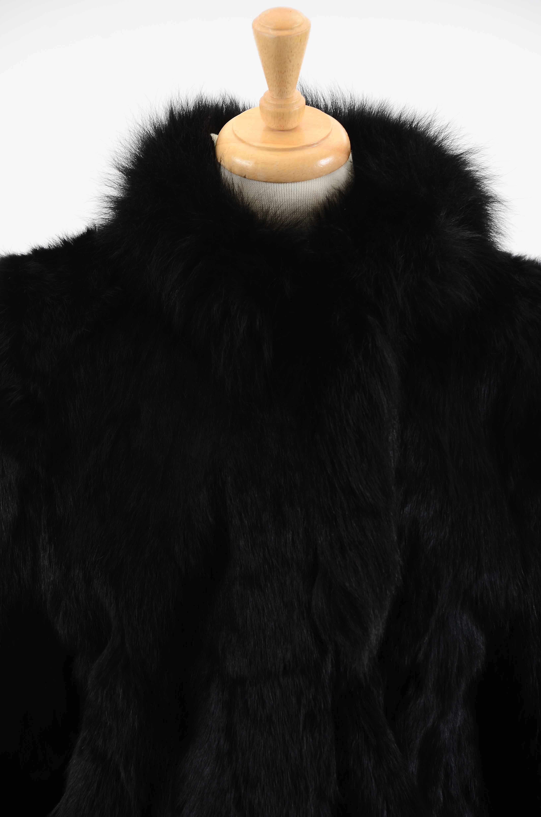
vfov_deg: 14.0
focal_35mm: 147
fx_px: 3328
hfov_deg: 9.3
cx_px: 270
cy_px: 408
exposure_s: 1/80
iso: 160
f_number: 7.1
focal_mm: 98
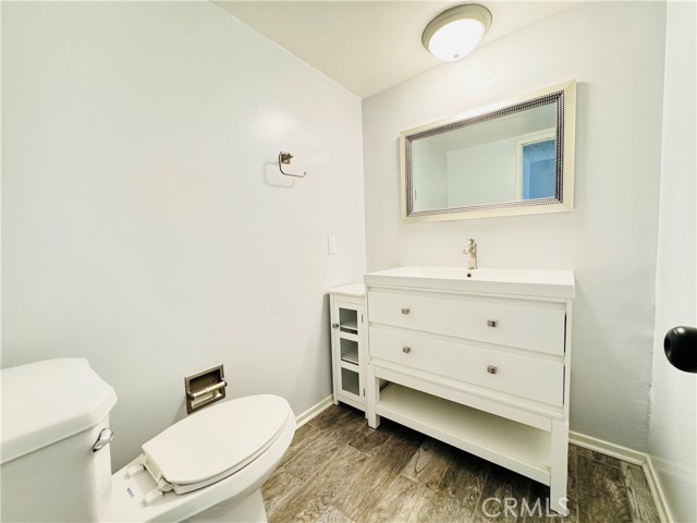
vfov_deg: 85.7
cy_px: 262
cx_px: 348
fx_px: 282
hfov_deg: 102.1
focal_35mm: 14
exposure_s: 1/60
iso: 500
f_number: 2.2
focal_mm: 2.22
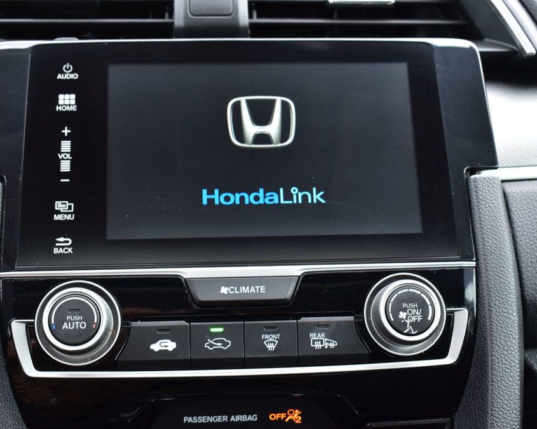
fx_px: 922
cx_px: 261
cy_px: 216
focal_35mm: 58
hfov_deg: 32.5
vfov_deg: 26.2
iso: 400
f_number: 7.1
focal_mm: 34
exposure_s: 1/30
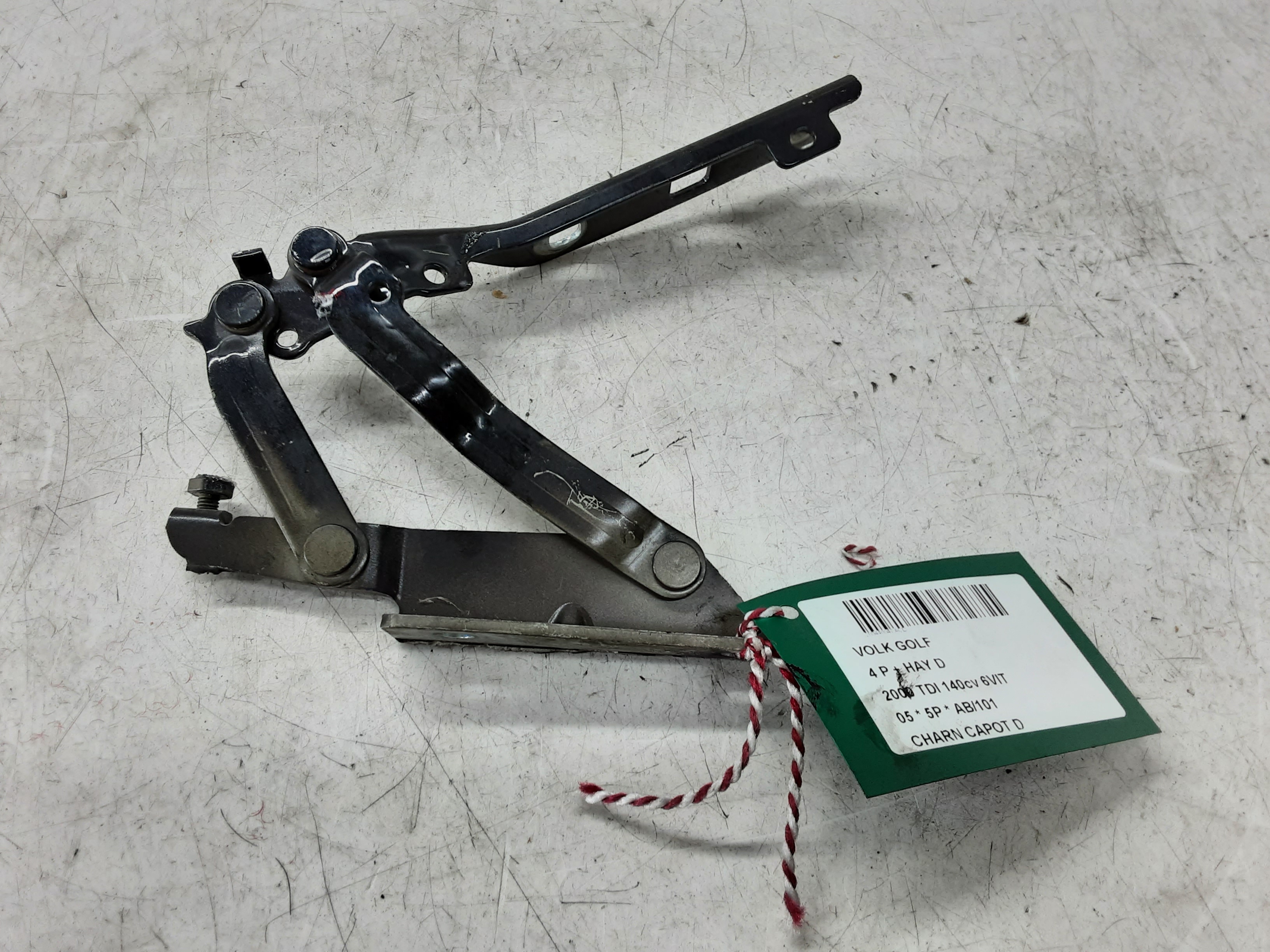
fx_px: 991
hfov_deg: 65.3
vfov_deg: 51.4
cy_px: 476
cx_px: 635
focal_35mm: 27
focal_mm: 2.91
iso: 64
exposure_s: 1/50
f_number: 1.9
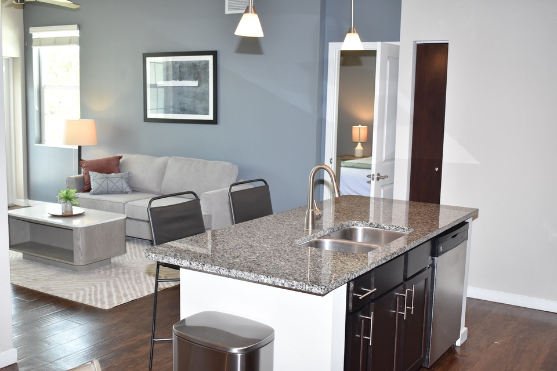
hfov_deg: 46.4
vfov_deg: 31.9
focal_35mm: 42
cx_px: 278
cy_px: 186
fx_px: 650
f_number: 4.2
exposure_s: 1/125
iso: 900
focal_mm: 28
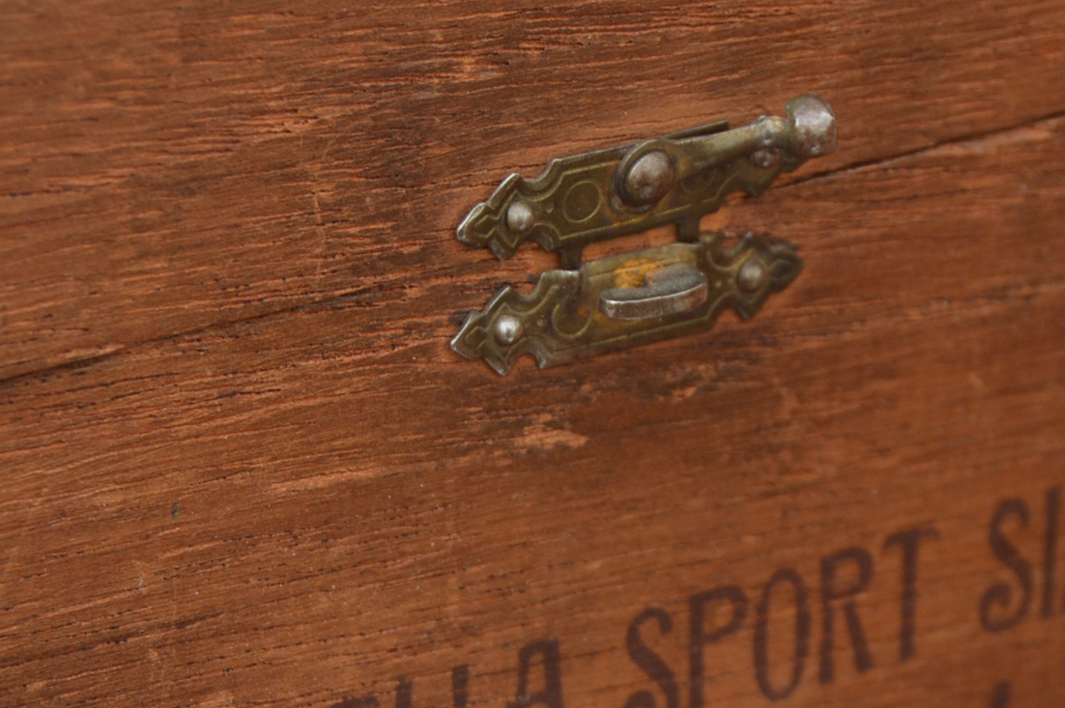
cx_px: 597
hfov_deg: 12.0
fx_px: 5084
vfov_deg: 7.9
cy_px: 683
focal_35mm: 172
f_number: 5
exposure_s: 1/160
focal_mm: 42
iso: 200
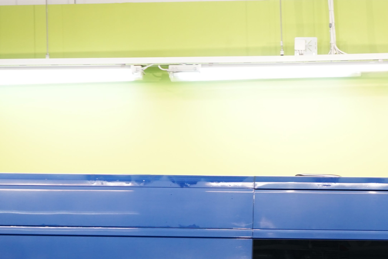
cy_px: 345
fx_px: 1606
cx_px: 313
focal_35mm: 149
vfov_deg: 9.1
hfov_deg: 13.7
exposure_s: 1/30
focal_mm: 54
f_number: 5
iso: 500
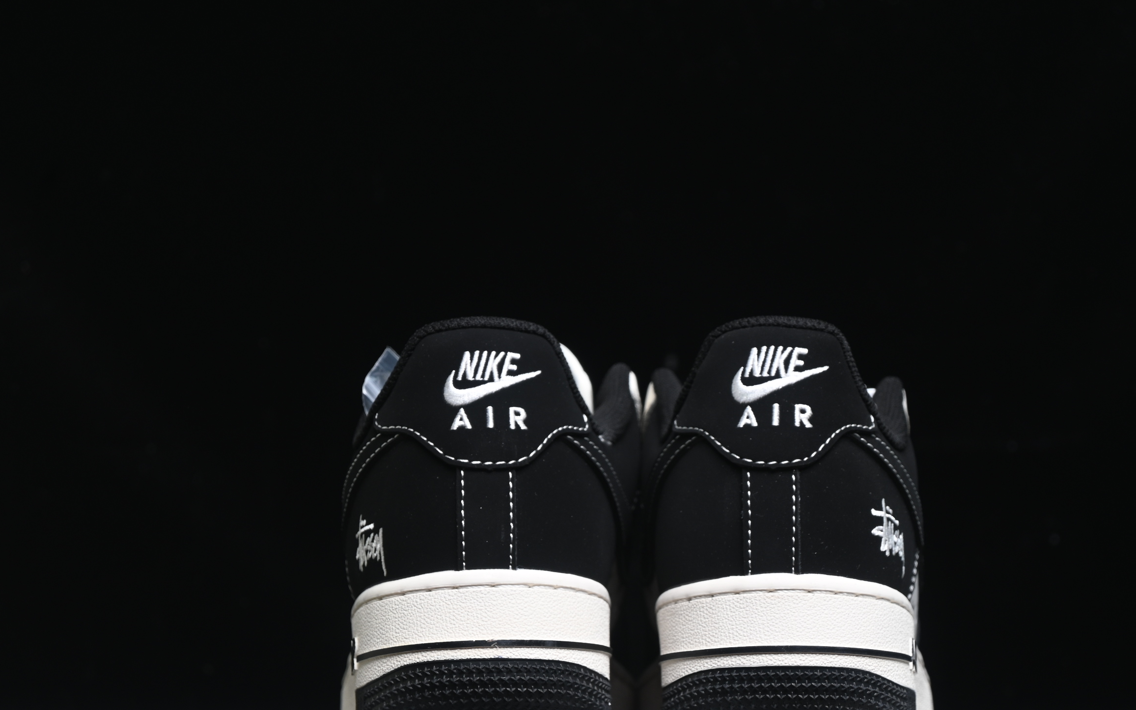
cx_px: 655
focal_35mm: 92
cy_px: 437
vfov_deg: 14.2
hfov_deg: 22.5
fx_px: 2848
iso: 160
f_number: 6.3
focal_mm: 50
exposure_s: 1/50
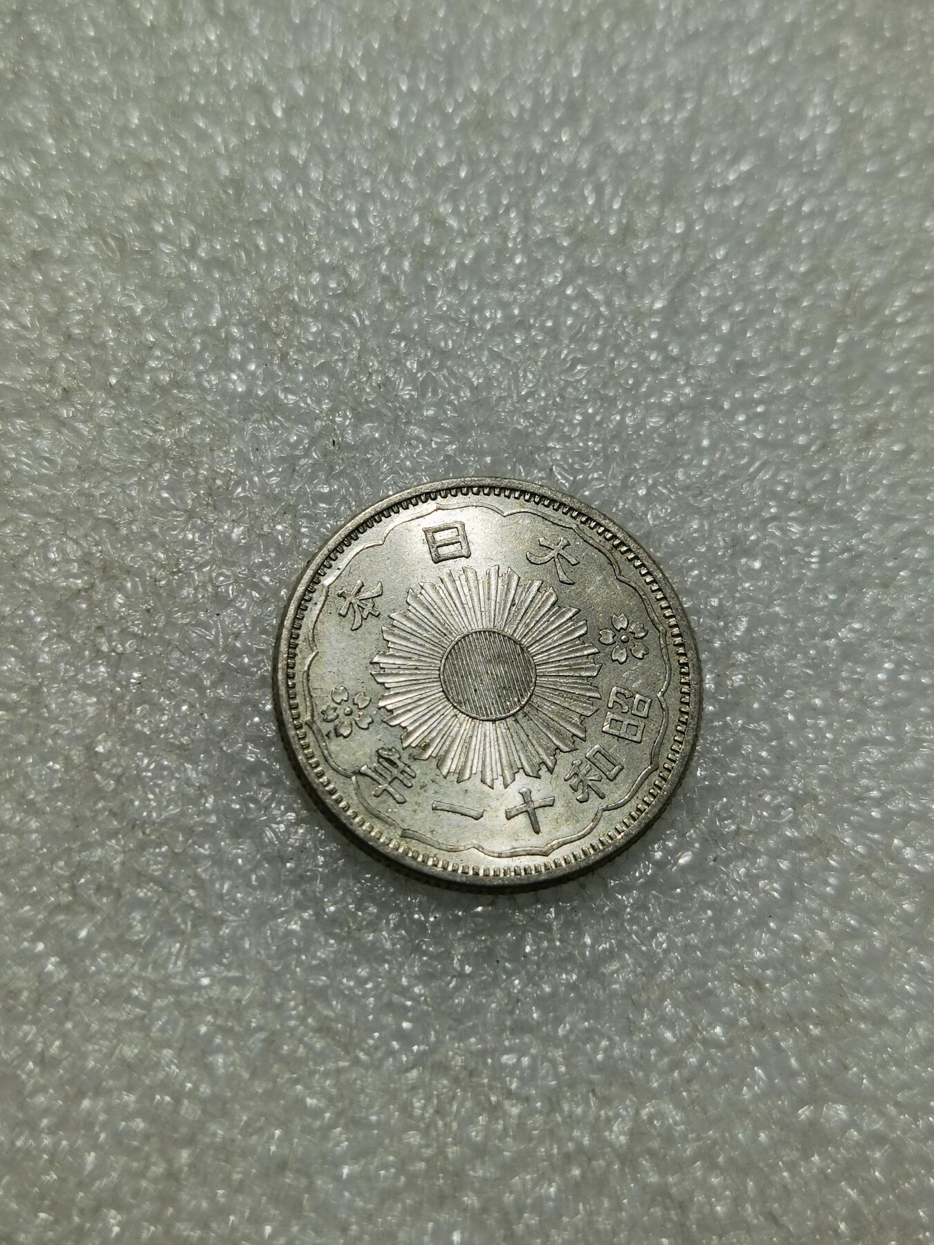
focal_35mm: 52
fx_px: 1871
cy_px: 622
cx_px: 467
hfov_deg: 28.0
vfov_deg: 36.8
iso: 50
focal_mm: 6.67
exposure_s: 1/107
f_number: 1.9
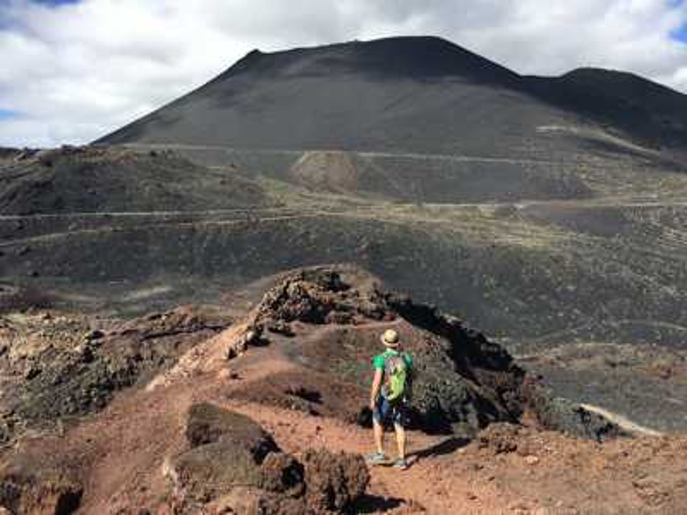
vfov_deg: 48.2
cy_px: 258
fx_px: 576
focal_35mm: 29
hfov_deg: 61.7
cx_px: 344
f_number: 2.2
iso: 25
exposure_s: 1/1202
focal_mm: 4.15
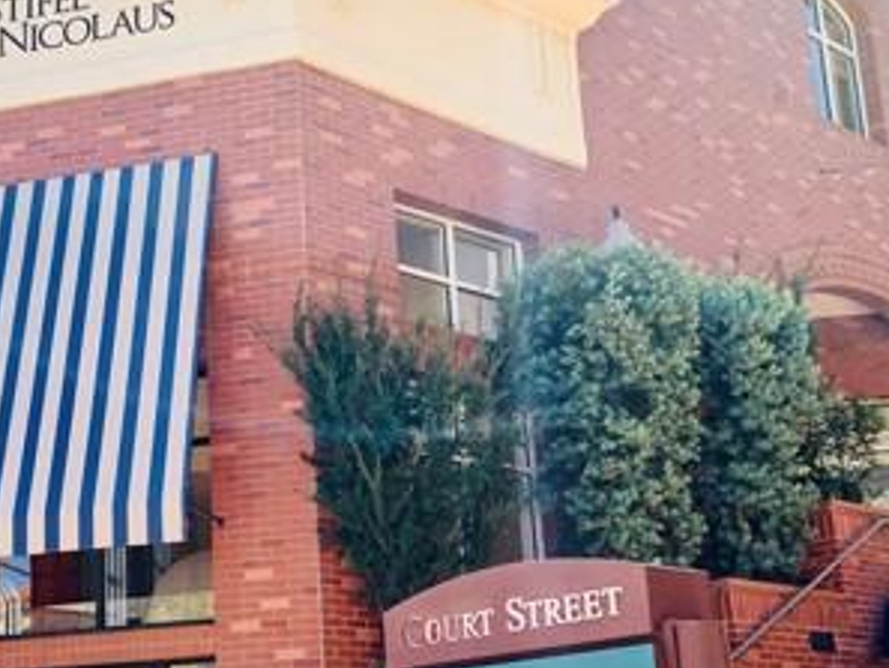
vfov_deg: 25.9
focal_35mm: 56
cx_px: 269
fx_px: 1439
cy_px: 467
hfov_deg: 33.9
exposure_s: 1/928
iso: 25
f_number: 1.8
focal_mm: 4.25
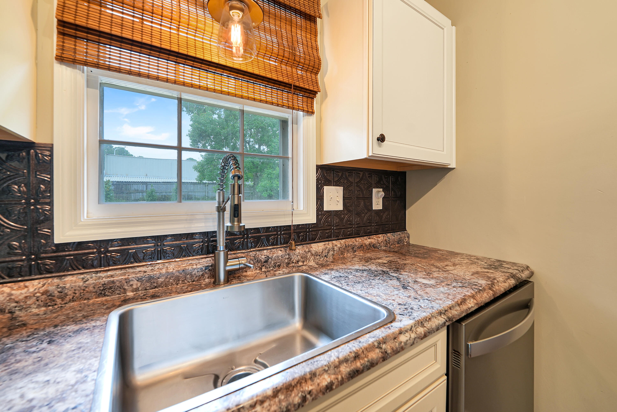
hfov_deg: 104.2
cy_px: 206
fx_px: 240
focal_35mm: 14
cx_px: 308
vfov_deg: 81.3
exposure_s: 1/3
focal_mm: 14
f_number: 6.3
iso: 100
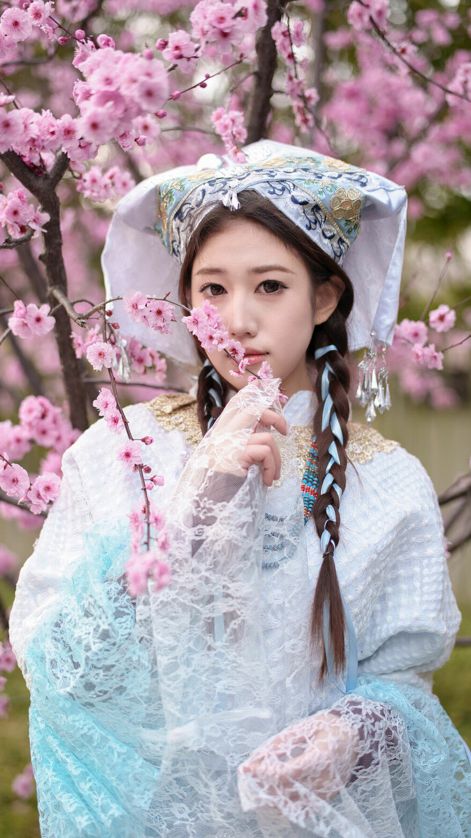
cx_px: 217
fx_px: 1177
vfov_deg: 39.2
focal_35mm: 53
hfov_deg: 22.6
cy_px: 422
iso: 100
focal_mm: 50
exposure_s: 1/320
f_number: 1.6
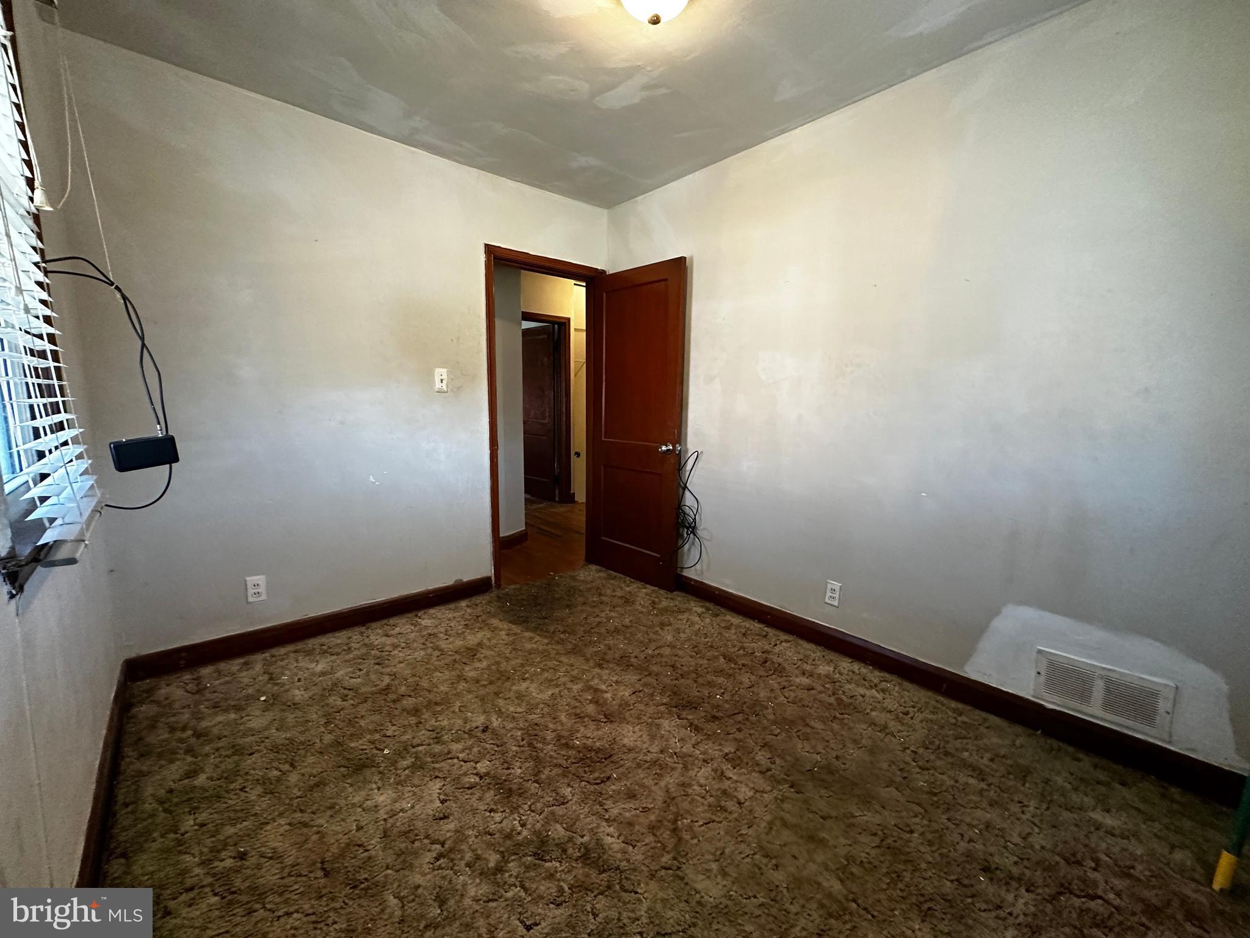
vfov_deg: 85.7
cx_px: 625
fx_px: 506
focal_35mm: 14
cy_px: 469
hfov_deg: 102.1
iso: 400
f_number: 2.2
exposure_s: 1/60
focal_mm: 2.22
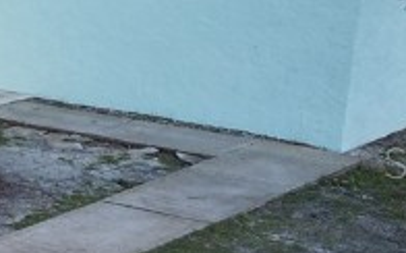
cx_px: -481
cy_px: 162
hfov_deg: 13.0
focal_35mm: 133
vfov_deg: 9.8
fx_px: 1470
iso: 200
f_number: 1.7
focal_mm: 6.72
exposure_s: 1/1250
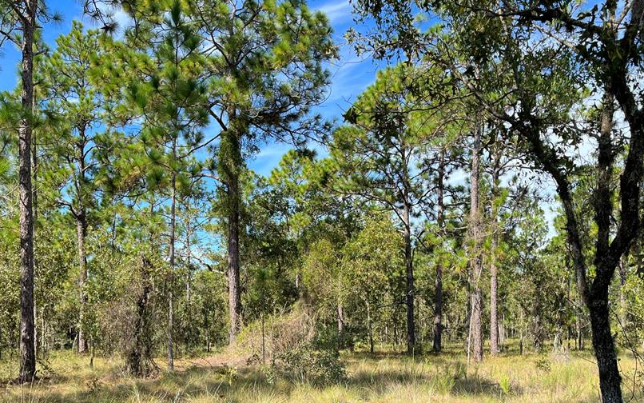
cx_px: 372
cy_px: 301
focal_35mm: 35
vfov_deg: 35.5
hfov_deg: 55.1
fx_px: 614
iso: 50
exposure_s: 1/1186
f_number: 1.6
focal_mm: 5.1
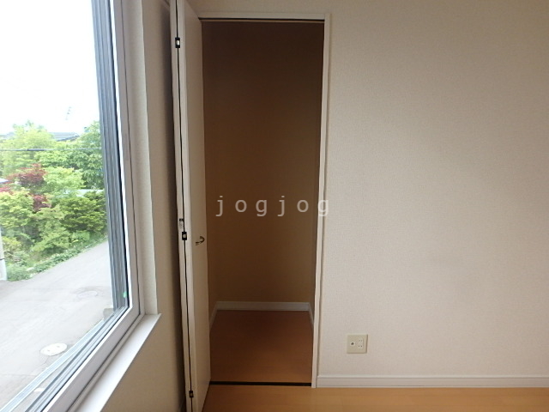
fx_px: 333
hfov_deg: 79.0
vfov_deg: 63.4
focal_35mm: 21
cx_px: 274
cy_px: 206
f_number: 3.5
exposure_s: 1/60
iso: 200
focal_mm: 3.7
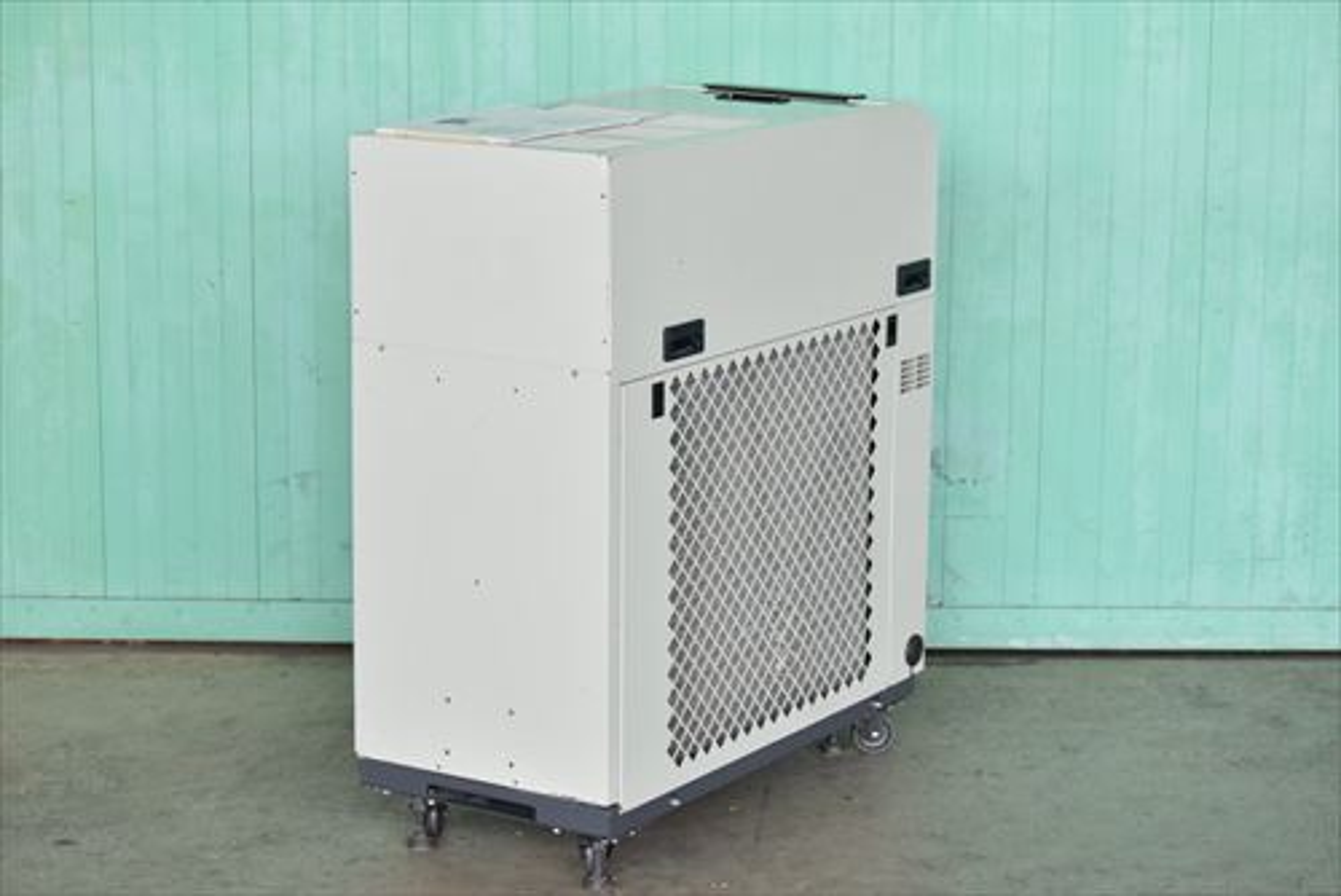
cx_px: 670
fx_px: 3075
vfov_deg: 16.6
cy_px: 448
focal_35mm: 82
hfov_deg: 24.6
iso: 1250
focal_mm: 55
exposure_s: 1/200
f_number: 6.3
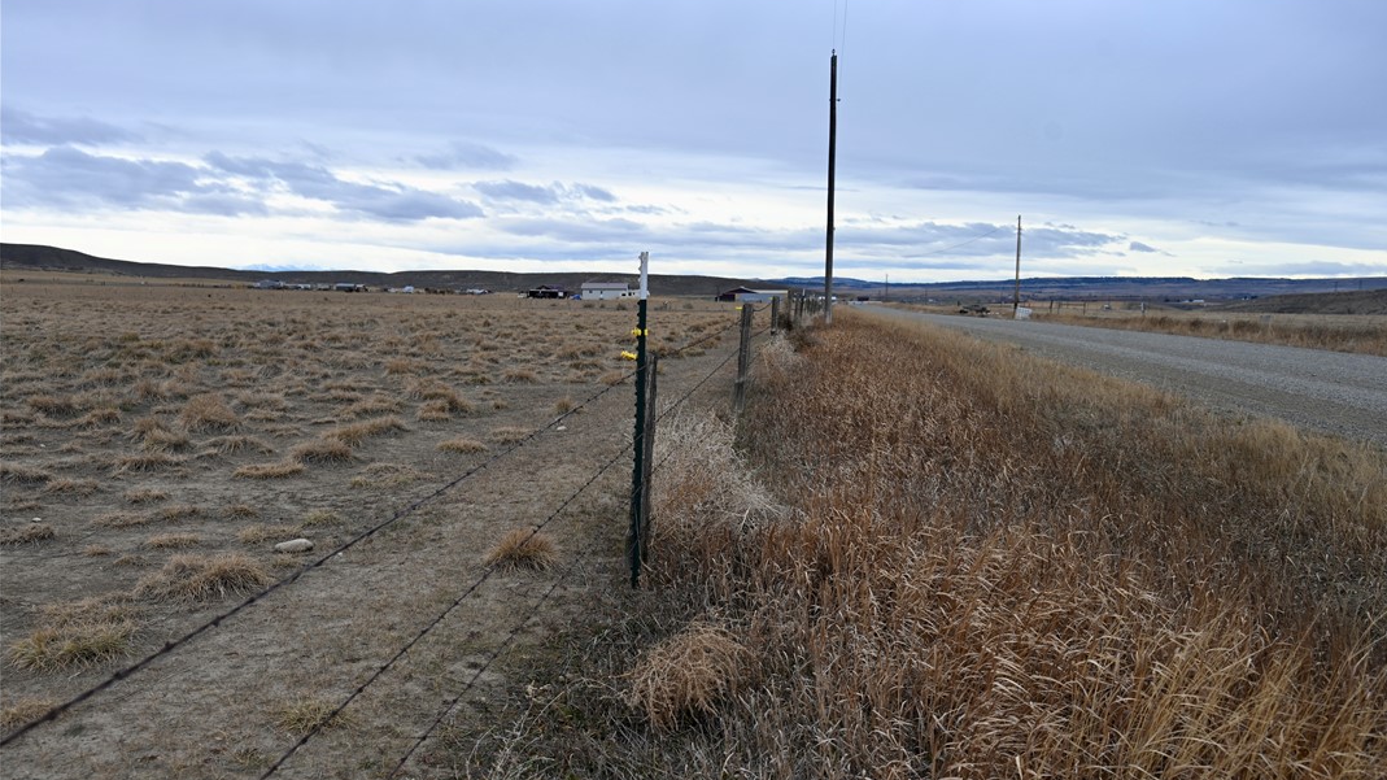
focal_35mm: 33
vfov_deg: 35.5
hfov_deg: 59.5
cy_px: 453
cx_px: 703
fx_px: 1214
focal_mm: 31
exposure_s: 1/250
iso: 200
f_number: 5.6
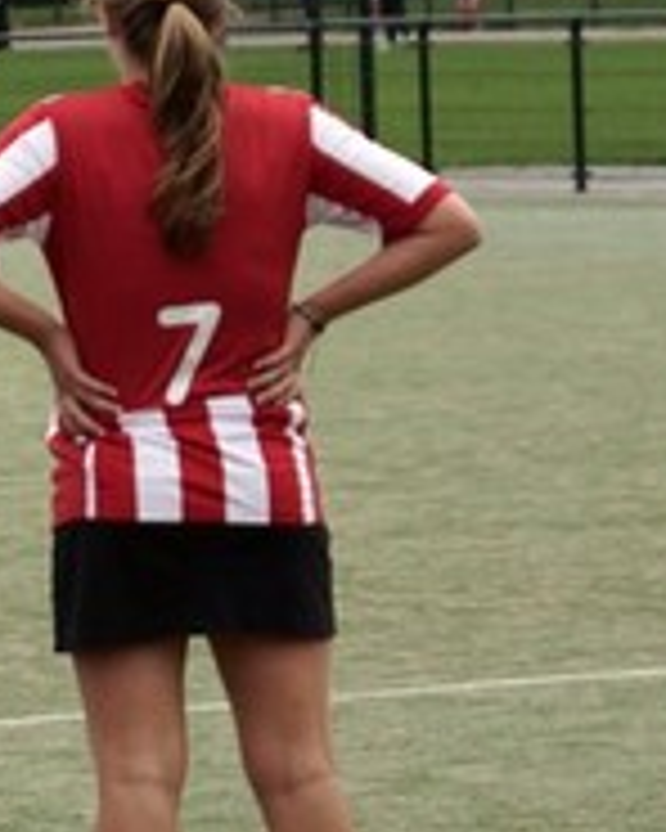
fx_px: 9584
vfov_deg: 5.0
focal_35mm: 389
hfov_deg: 3.9
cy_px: 315
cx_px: -1215
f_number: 2.8
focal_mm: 50
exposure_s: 1/1250
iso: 100
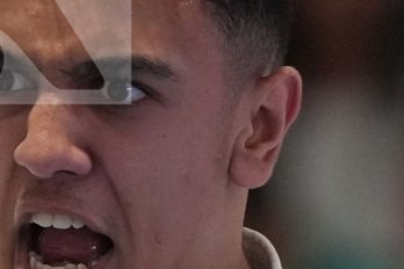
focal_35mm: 1527
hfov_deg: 1.4
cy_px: 409
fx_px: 17135
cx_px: 23
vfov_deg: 0.9
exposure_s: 1/250
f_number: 2.8
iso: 3200
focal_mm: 197
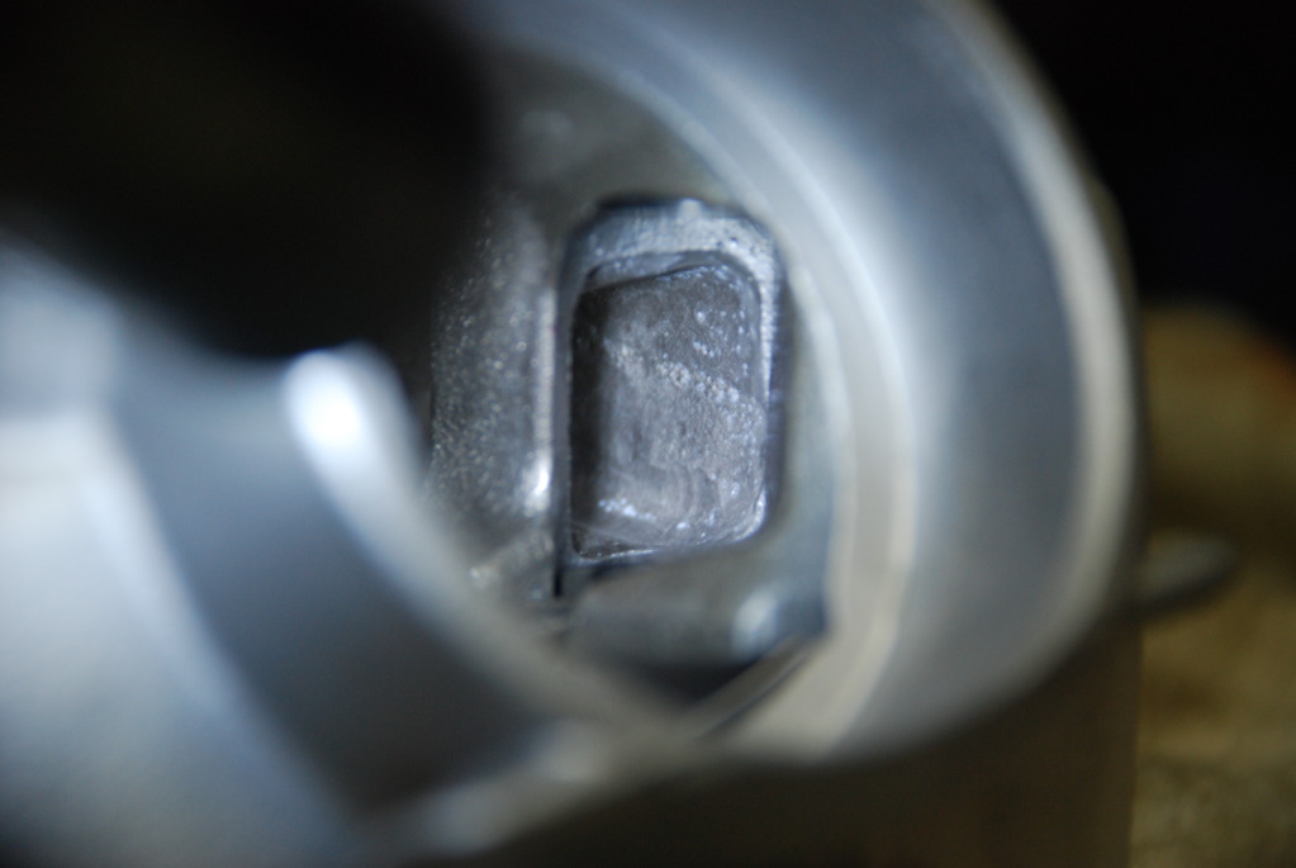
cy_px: 434
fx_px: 7299
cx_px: 648
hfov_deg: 10.1
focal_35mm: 202
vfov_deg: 6.8
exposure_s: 1/30
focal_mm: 135
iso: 400
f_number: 5.6
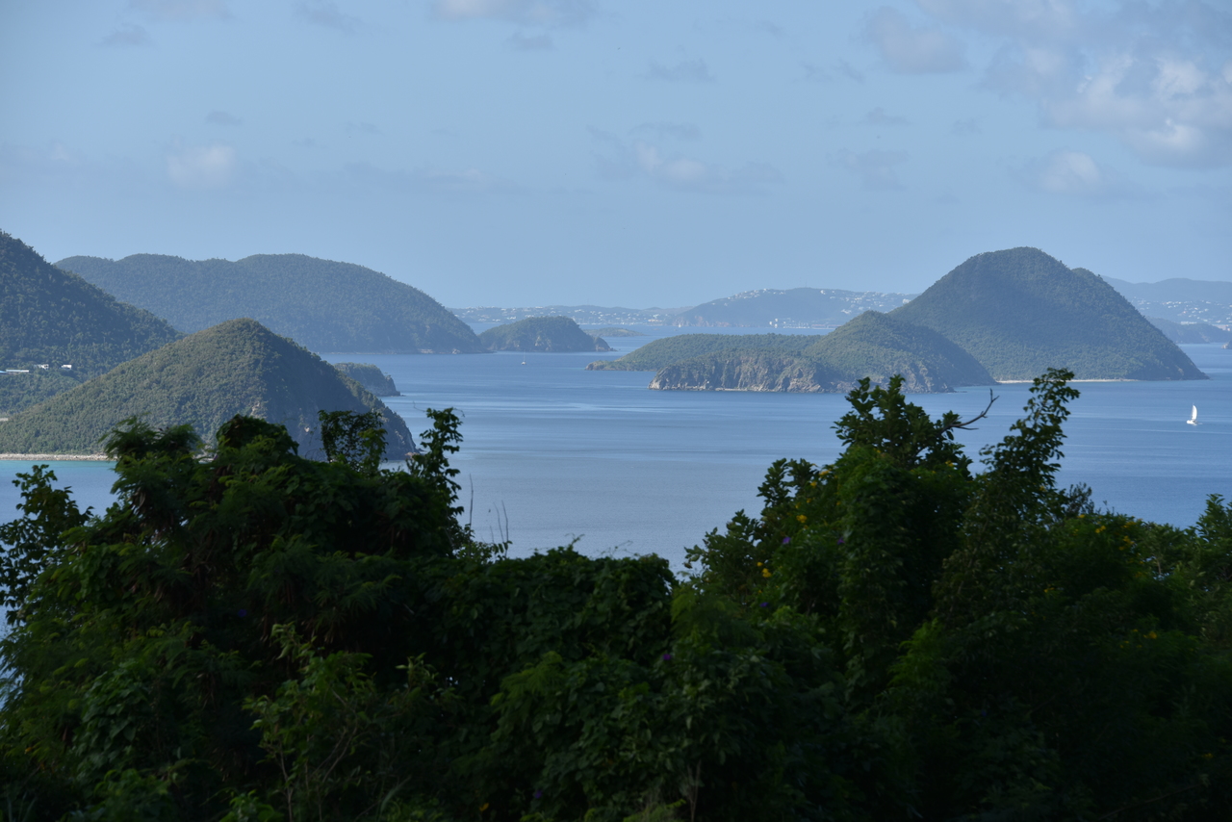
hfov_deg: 13.7
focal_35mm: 150
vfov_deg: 9.2
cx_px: 616
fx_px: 5134
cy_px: 411
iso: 100
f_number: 8
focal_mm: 150
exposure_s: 1/320
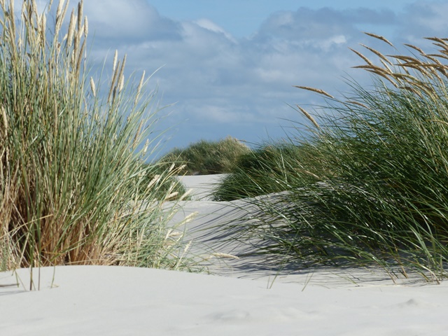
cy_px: 168
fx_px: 2563
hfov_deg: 10.0
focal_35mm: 198
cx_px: 224
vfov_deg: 7.5
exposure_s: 1/1600
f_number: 4.5
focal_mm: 35.6
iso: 100
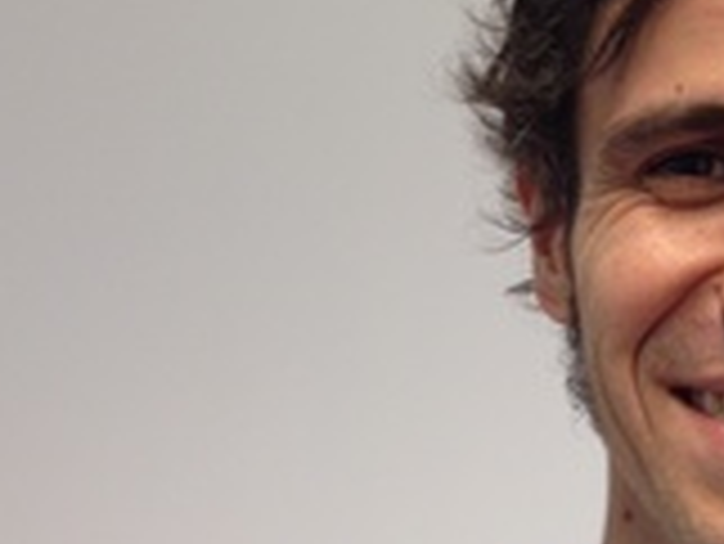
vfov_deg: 19.6
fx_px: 1570
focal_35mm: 75
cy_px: 225
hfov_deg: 24.7
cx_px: 740
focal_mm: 4.12
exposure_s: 1/30
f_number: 2.4
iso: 50
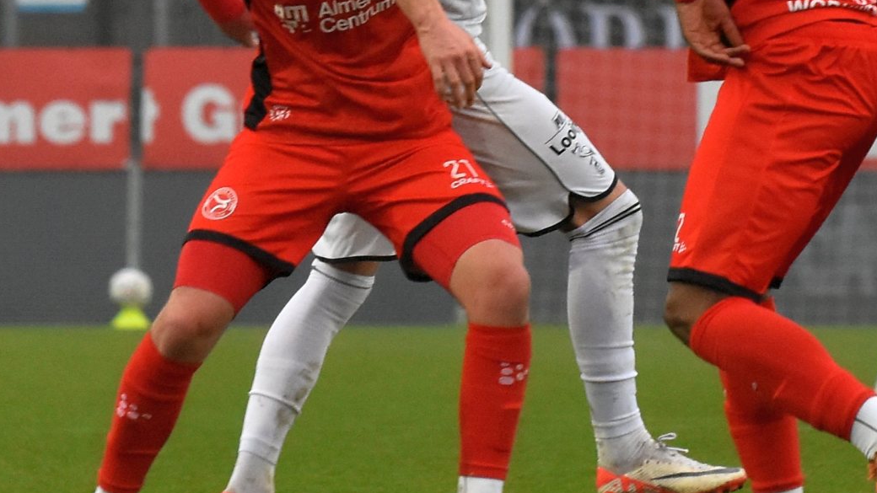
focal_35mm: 406
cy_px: 73
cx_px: 532
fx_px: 9441
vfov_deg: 3.0
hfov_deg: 5.3
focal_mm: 140
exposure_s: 1/1000
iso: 1600
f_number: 4
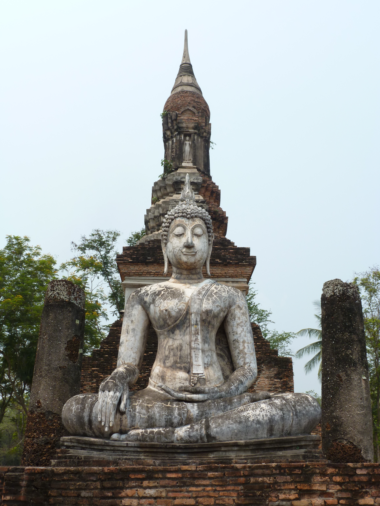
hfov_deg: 39.7
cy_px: 253
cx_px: 190
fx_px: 527
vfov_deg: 51.4
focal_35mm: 36
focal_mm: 6.4
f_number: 4.5
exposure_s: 1/400
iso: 100
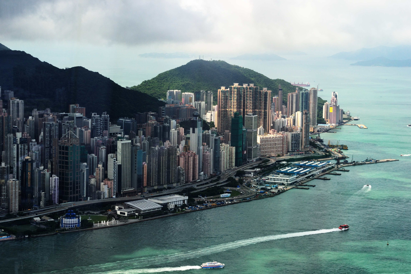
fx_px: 993
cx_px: 206
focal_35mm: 87
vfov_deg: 15.7
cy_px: 137
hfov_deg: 23.4
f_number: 10
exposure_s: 1/250
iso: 400
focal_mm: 58
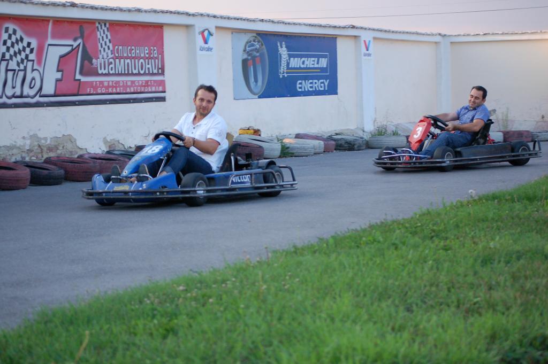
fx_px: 1255
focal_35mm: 82
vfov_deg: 16.5
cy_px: 182
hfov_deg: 24.6
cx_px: 274
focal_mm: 55
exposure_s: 1/500
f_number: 4
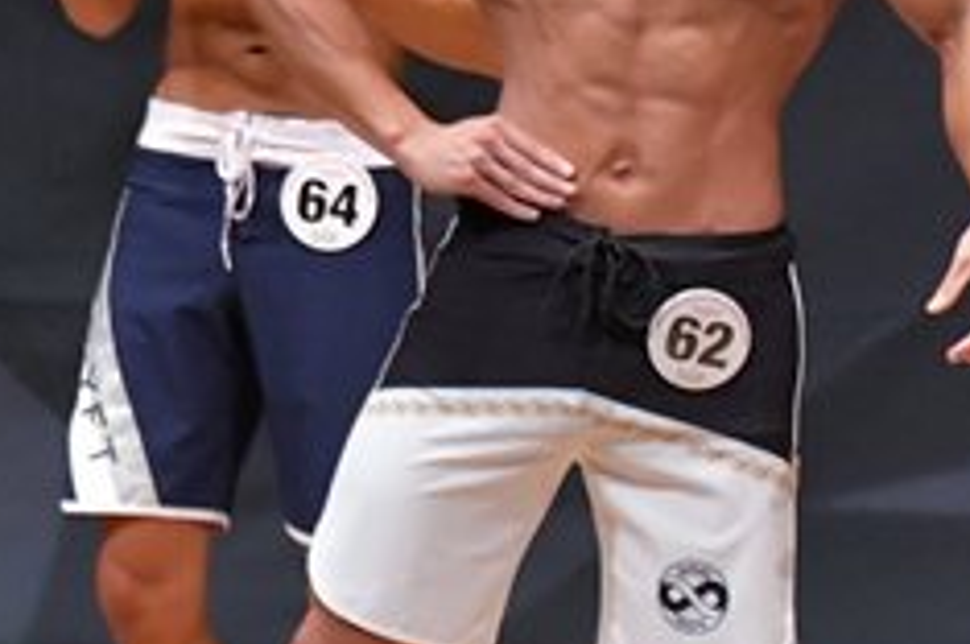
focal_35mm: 842
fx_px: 22656
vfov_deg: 1.6
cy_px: 318
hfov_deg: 2.5
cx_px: 914
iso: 8000
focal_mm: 170
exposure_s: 1/400
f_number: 5.6
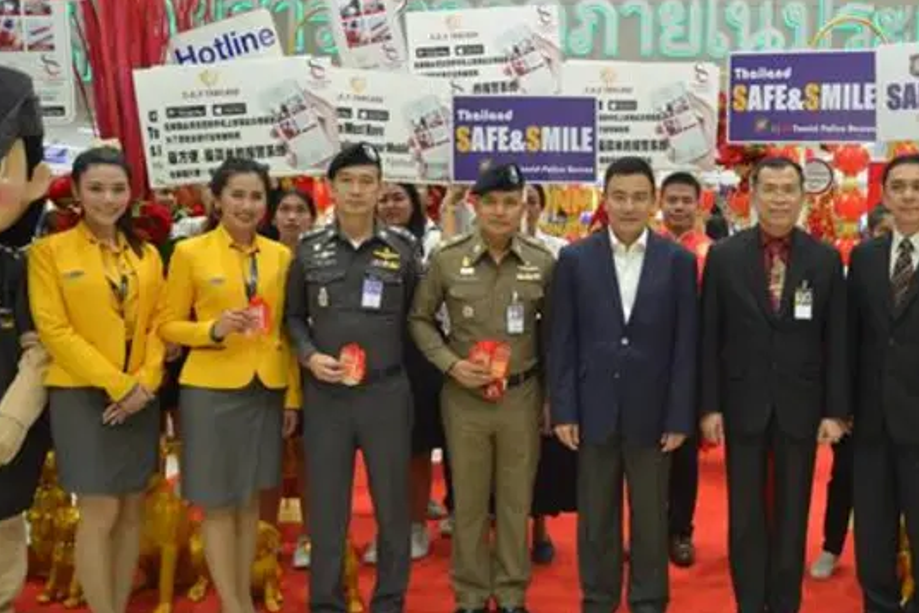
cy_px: 252
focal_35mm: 35
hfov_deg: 53.1
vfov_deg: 37.8
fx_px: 894
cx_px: 630
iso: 1600
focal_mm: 24
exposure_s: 1/60
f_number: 4.8
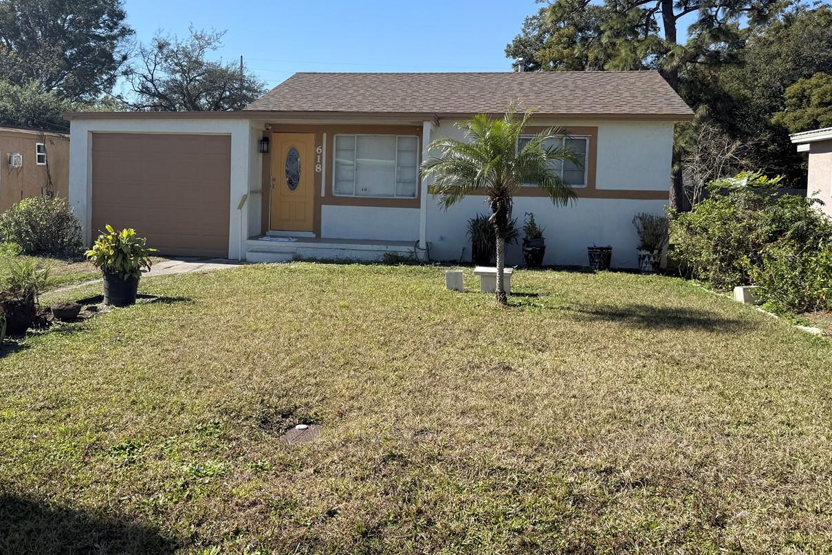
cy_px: 212
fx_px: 763
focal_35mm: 33
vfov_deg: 39.7
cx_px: 353
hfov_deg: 57.0
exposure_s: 1/4167
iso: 80
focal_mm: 6.76
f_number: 1.78
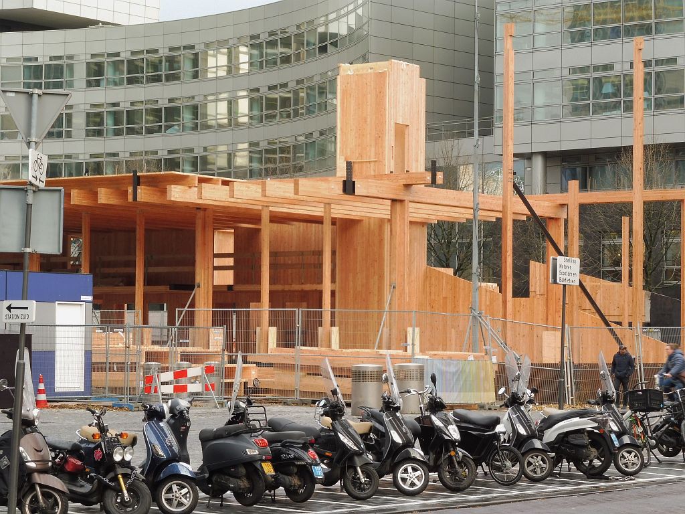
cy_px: 257
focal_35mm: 102
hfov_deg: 19.3
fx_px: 2018
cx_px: 342
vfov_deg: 14.5
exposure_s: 1/60
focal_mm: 18.2
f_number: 5.3
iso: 100
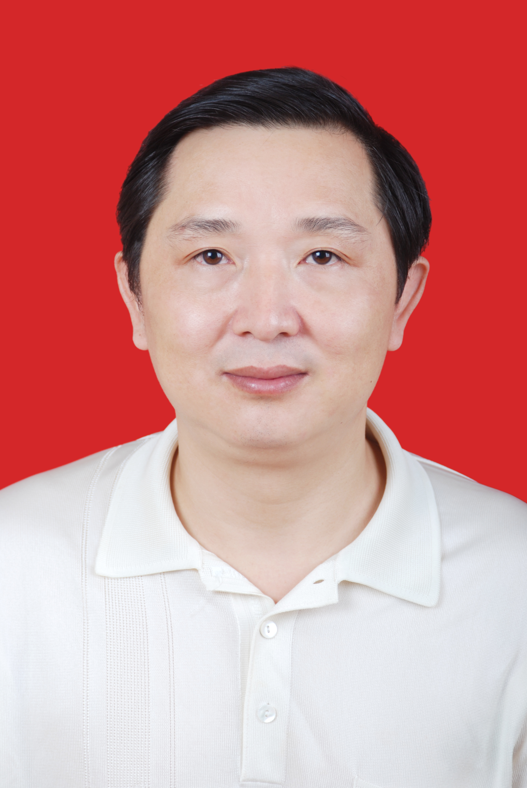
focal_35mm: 158
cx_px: 264
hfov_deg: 8.7
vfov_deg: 13.0
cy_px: 394
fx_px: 3448
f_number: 5.6
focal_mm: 105
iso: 100
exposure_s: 1/160
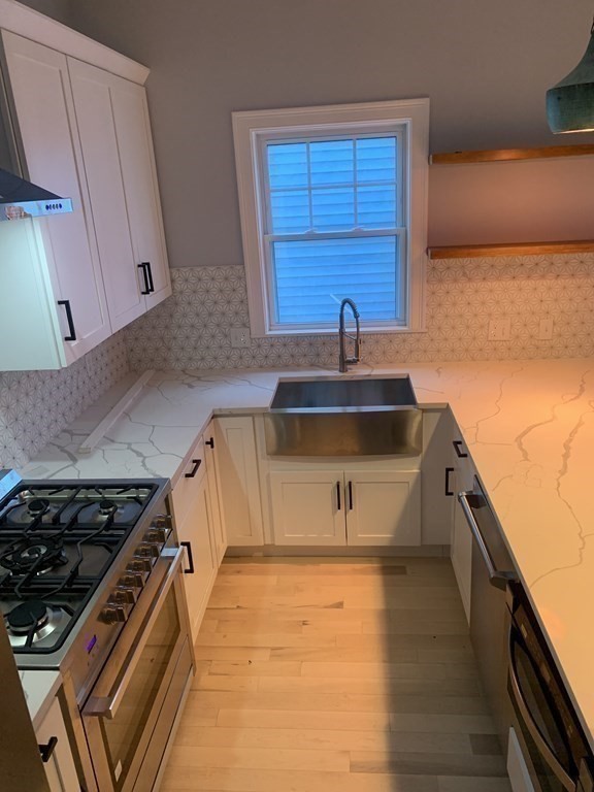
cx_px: 297
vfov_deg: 67.3
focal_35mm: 26
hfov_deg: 53.1
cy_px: 396
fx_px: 595
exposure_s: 1/60
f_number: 1.8
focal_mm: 4.25
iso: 200
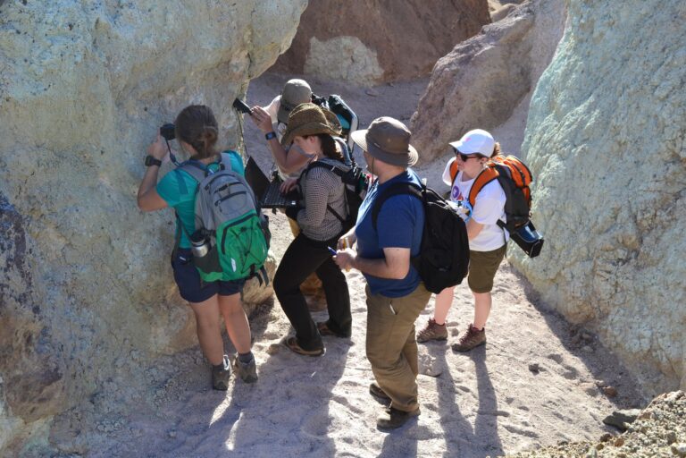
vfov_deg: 31.9
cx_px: 343
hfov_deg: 46.4
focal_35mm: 42
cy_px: 229
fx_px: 800
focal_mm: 28
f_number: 10
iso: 400
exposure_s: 1/160
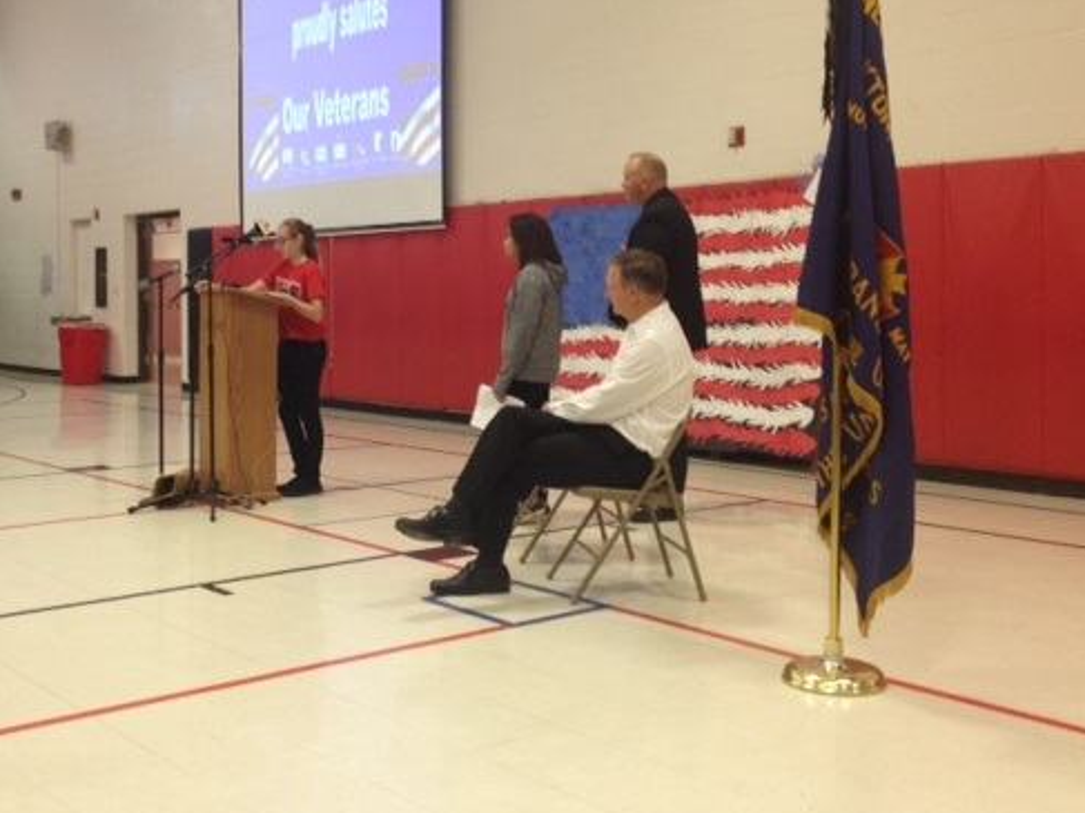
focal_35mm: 46
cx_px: 461
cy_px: 312
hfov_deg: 41.1
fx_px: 1441
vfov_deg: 31.4
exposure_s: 1/20
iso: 64
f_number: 2.4
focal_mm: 4.28
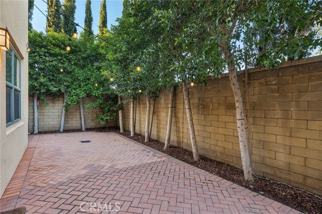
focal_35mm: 16
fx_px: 143
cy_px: 107
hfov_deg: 96.8
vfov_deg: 73.6
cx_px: 161
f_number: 9
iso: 200
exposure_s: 1/3.33
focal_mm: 16
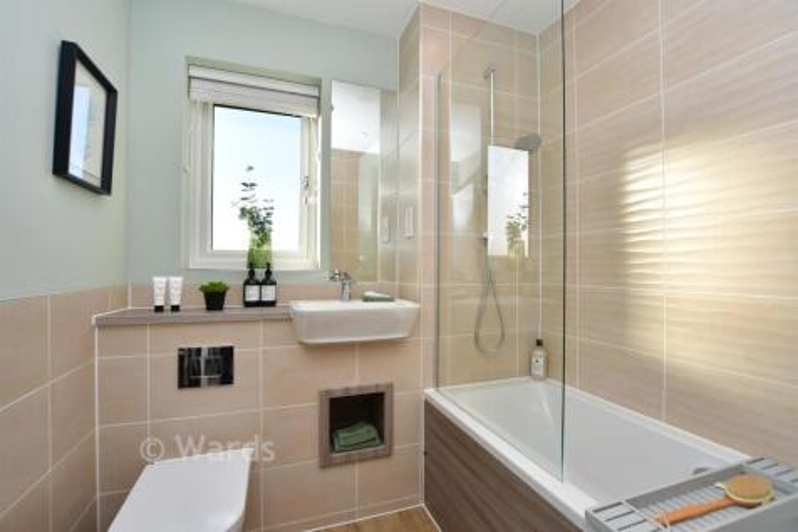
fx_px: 332
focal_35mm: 15
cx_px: 399
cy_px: 266
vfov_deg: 77.3
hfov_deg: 100.4
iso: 160
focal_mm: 10
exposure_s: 1/160
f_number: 6.3
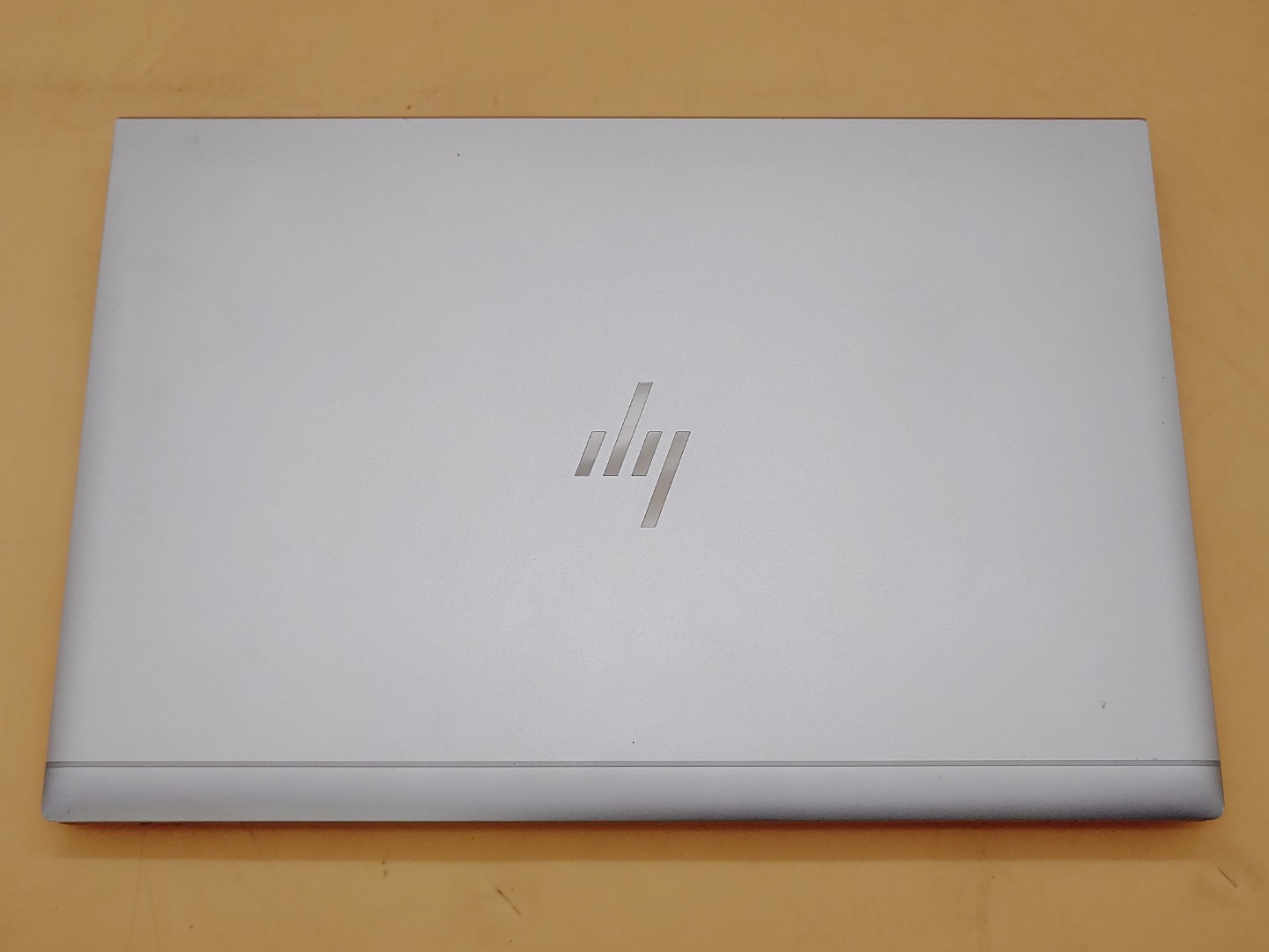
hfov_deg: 55.4
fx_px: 1210
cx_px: 634
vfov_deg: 42.9
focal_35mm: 33
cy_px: 476
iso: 50
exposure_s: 1/270
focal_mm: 4.36
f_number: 1.8
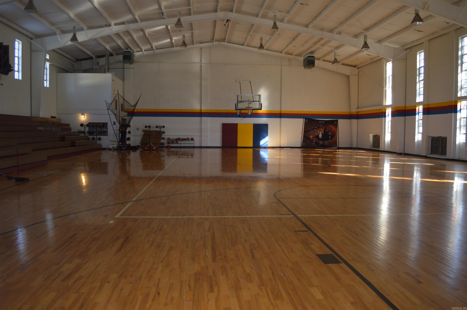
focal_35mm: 27
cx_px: 234
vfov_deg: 47.8
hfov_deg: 67.4
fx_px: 350
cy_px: 155
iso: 125
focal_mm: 18
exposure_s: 1/30
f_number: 3.5
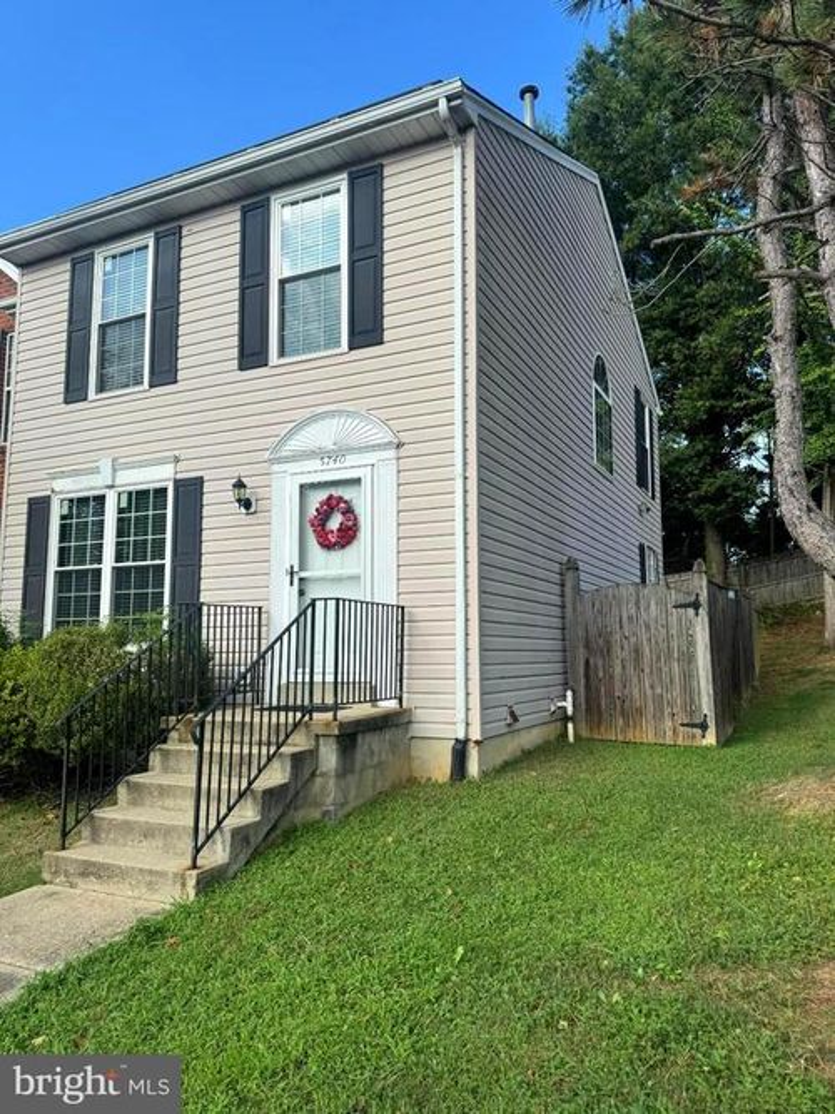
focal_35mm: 24
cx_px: 418
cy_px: 557
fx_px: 772
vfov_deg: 71.6
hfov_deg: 56.8
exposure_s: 1/2506
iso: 80
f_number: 1.78
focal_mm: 6.76
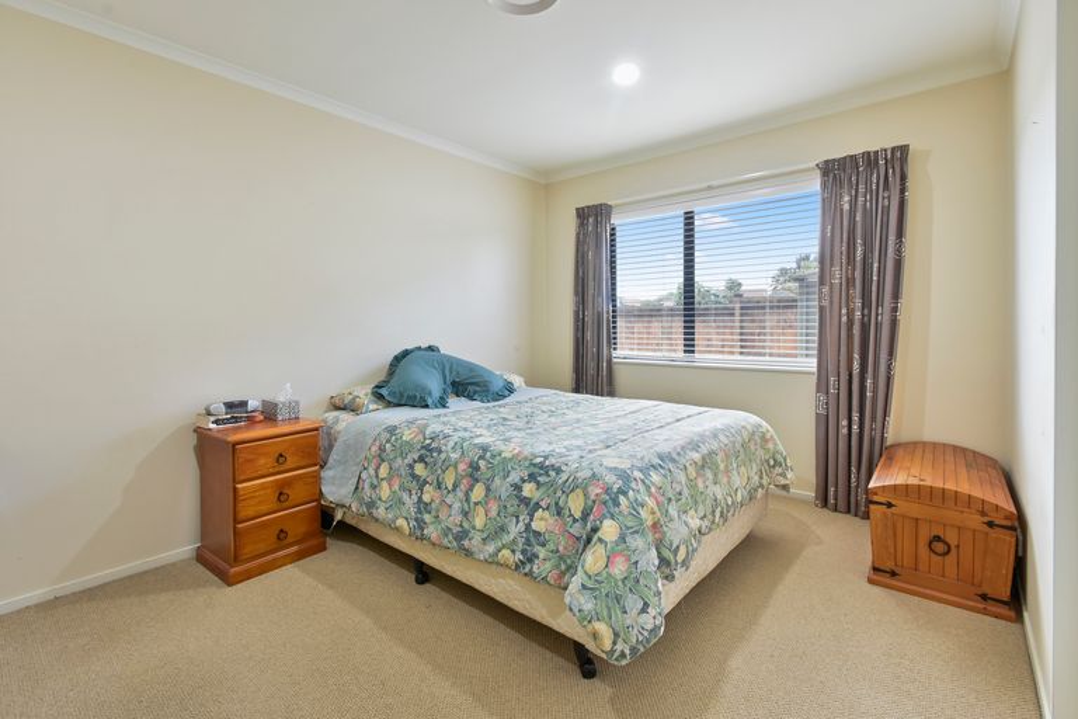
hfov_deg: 100.4
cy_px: 360
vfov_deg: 77.3
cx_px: 539
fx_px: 449
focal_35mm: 15
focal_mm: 10
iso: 500
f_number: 10
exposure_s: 1/2.5
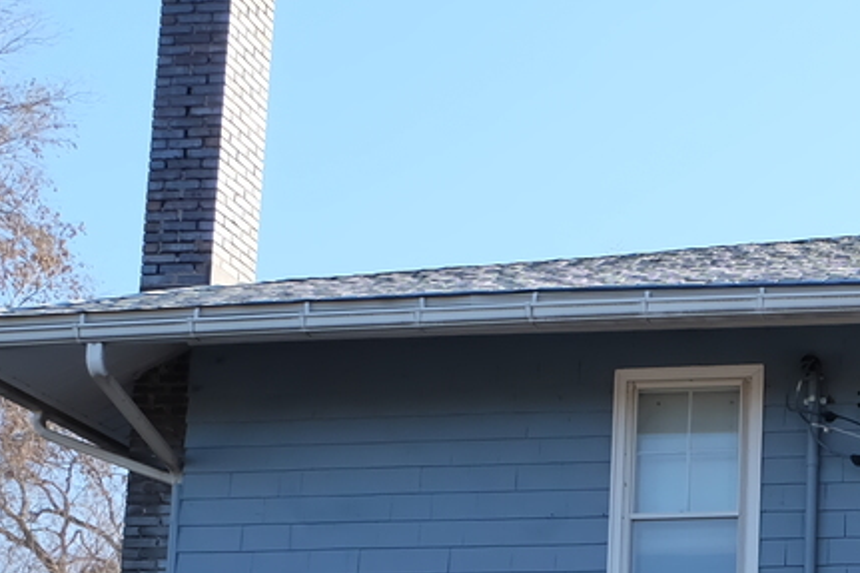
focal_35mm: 94
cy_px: 789
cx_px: 1115
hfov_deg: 19.9
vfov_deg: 13.9
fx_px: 2245
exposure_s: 1/420
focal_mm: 16.7
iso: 400
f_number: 5.6
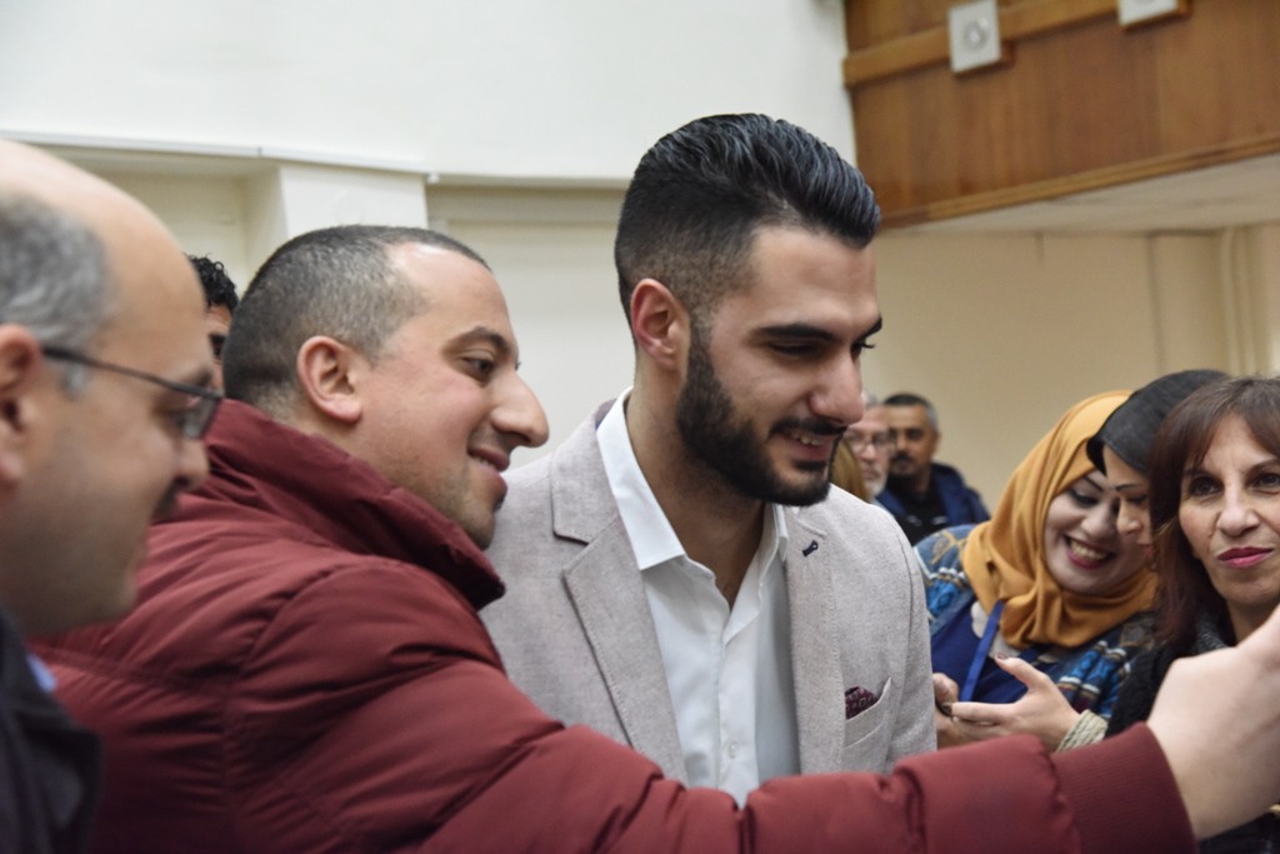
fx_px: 2347
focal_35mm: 66
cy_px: 427
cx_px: 640
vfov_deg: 20.6
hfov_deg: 30.5
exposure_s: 1/160
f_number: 6.3
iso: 6400
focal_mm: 66
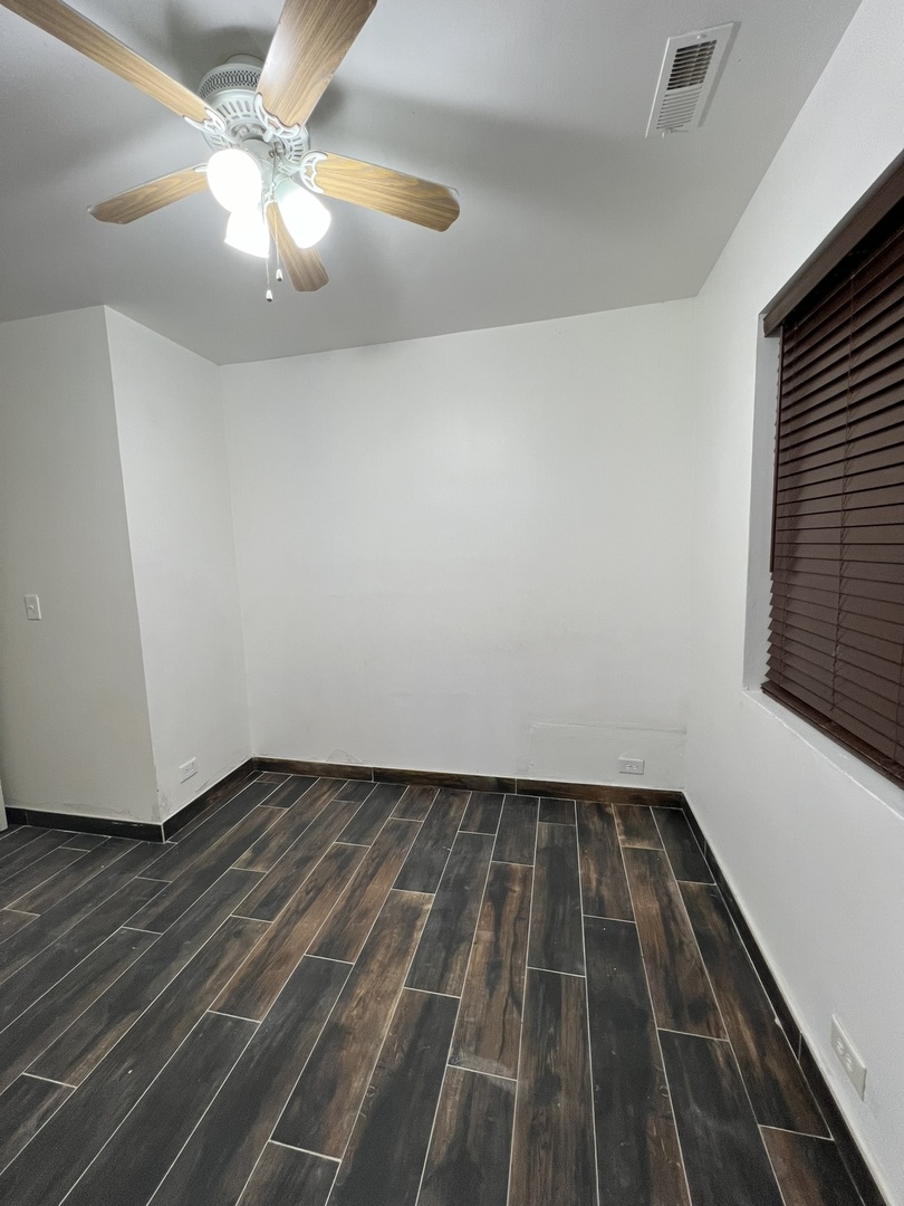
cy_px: 603
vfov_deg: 106.2
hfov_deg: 89.9
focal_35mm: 13
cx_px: 452
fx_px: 453
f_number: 1.8
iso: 125
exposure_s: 1/120
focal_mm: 1.57
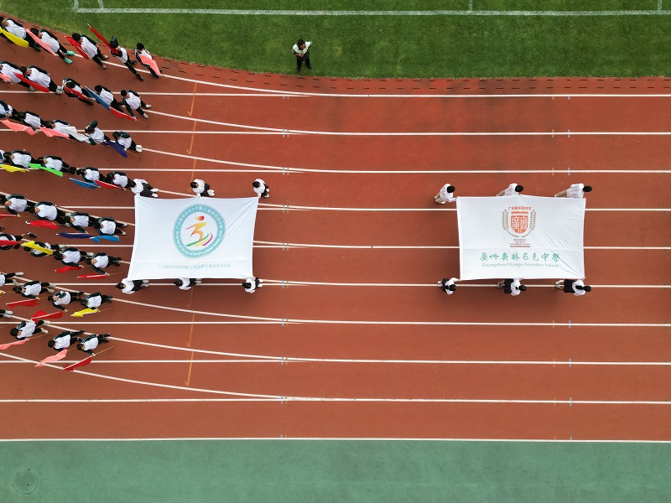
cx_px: 336
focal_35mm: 24
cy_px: 252
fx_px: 465
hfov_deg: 71.6
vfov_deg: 56.8
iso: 200
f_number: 1.7
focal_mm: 6.72
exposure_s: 1/800
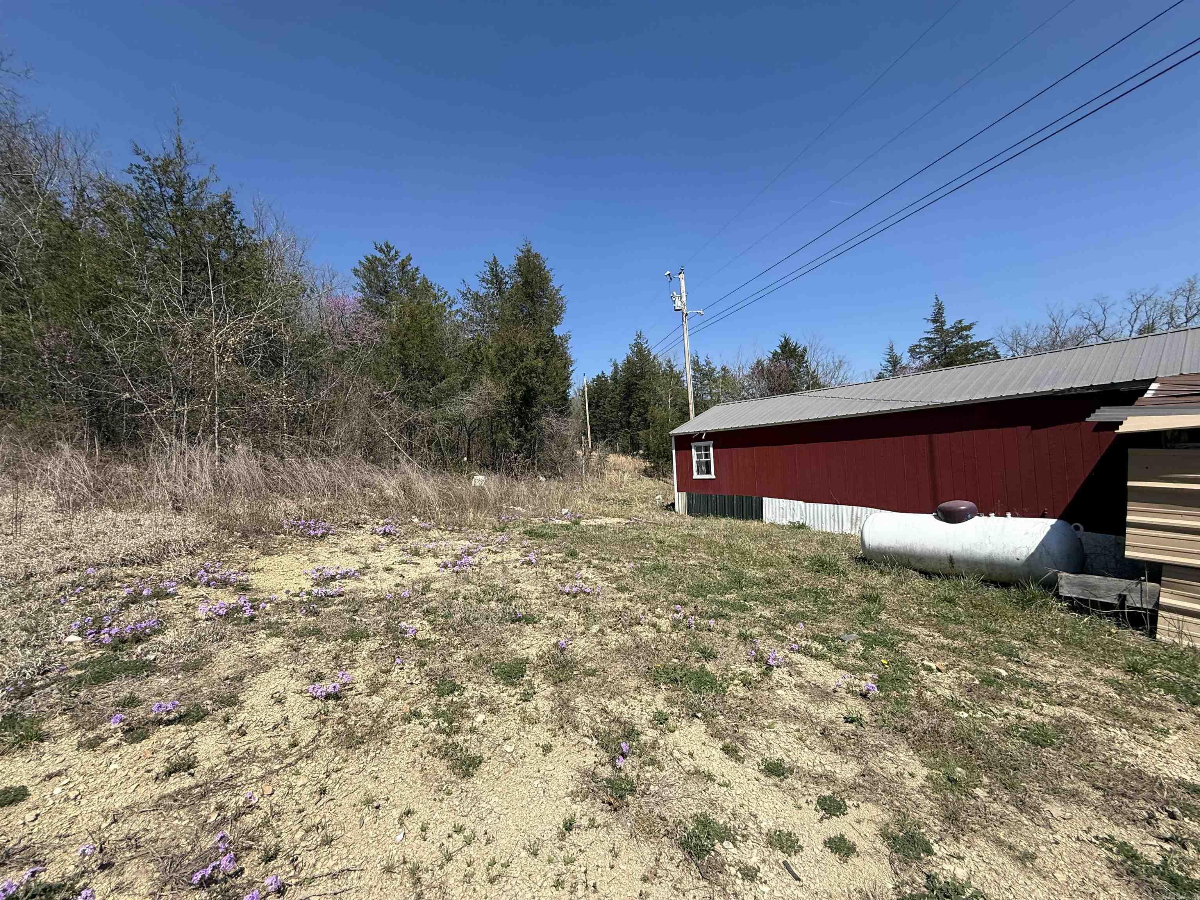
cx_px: 600
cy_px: 450
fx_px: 485
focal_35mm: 14
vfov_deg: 85.7
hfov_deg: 102.1
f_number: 2.2
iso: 50
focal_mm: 2.22
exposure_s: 1/2024
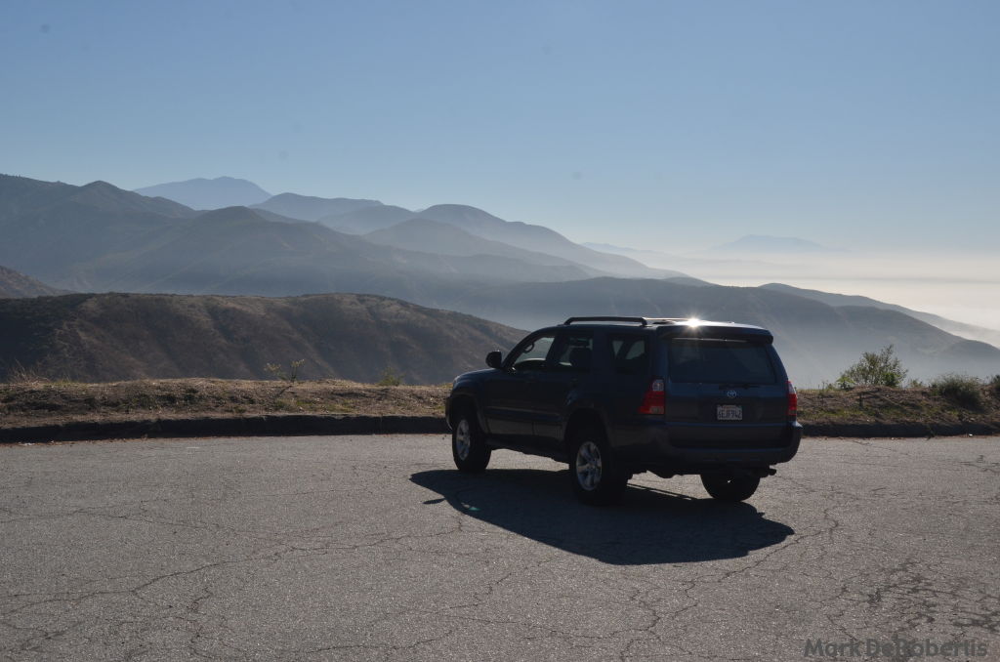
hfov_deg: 45.0
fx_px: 1206
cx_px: 500
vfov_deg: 30.7
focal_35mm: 44
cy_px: 331
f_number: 11
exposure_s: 1/500
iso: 500
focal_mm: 29
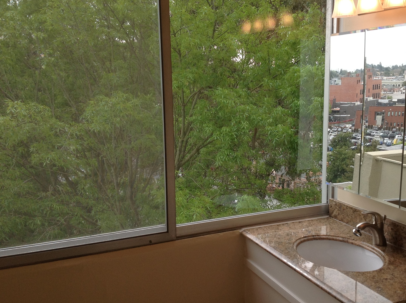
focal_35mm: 43
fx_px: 504
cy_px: 151
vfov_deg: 33.5
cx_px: 242
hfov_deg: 43.7
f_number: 2.4
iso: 80
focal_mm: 4.28
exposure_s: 1/408
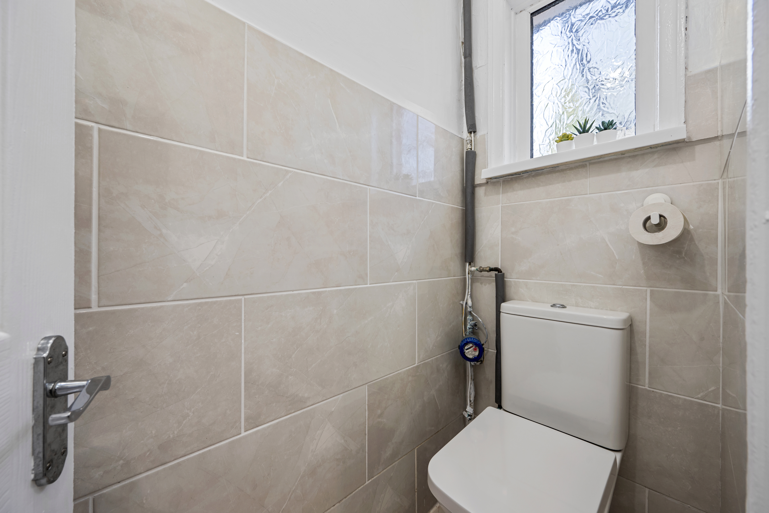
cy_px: 256
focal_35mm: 14
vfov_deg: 81.2
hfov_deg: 104.3
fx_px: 299
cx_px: 384
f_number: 8
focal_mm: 14
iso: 250
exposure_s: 1/8
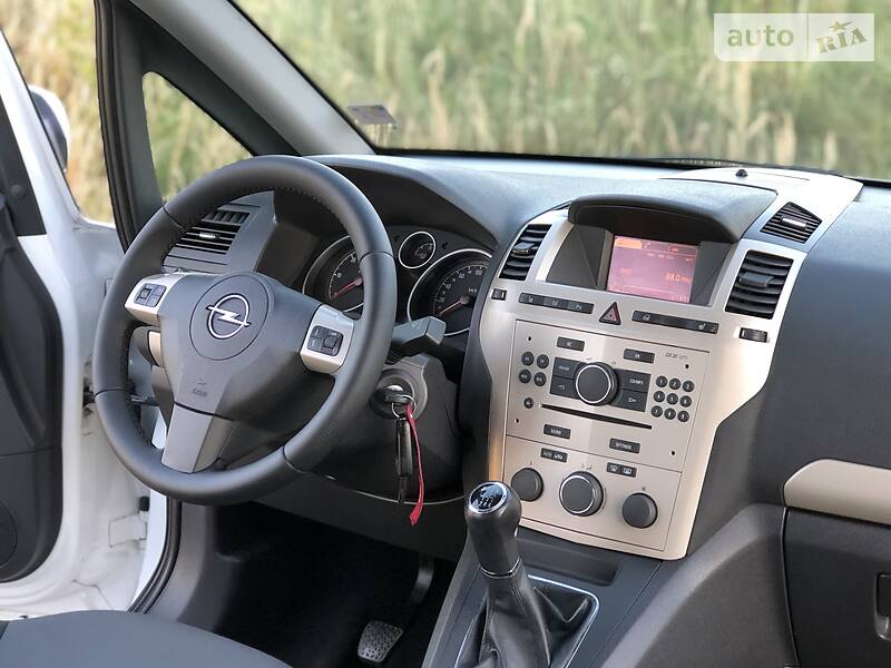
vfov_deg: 25.7
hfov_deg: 33.8
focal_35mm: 57
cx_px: 446
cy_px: 334
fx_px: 1467
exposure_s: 1/30
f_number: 2.8
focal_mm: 6.6
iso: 64
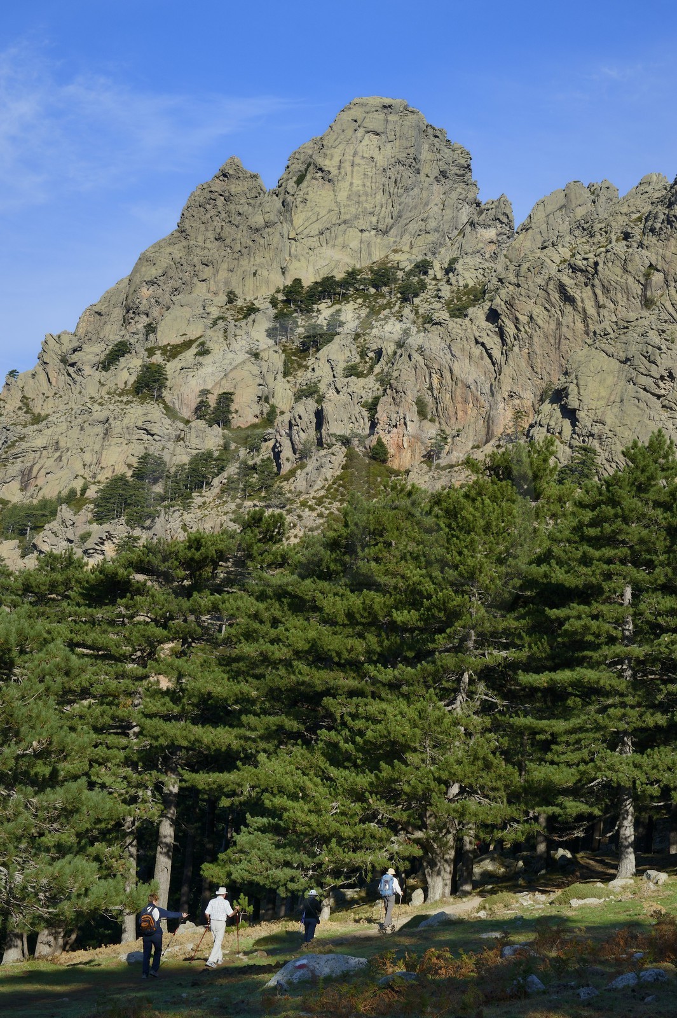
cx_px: 338
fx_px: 1694
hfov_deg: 22.6
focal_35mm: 60
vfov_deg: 33.4
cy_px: 509
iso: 200
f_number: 11
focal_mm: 60
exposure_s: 1/250
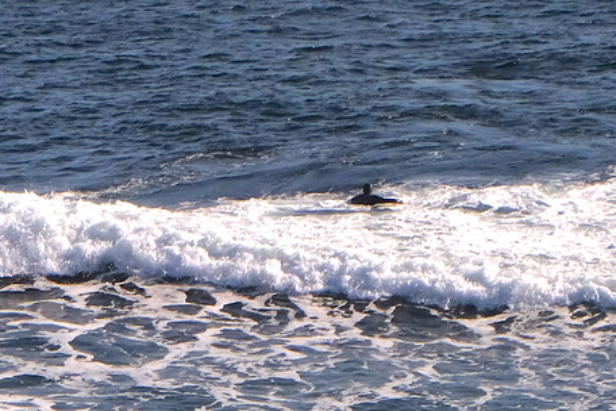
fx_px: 4979
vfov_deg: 4.7
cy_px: -147
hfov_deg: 7.0
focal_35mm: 291
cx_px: -89
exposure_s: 1/1000
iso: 800
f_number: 13
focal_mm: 55
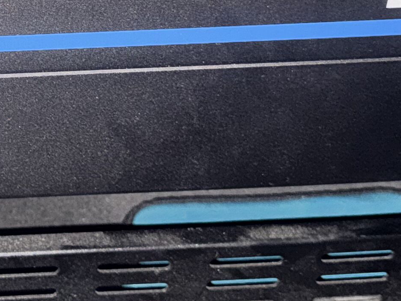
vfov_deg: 14.1
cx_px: -105
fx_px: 1194
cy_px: -4
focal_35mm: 103
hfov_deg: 17.9
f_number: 1.78
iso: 50
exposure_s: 1/4
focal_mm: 6.76
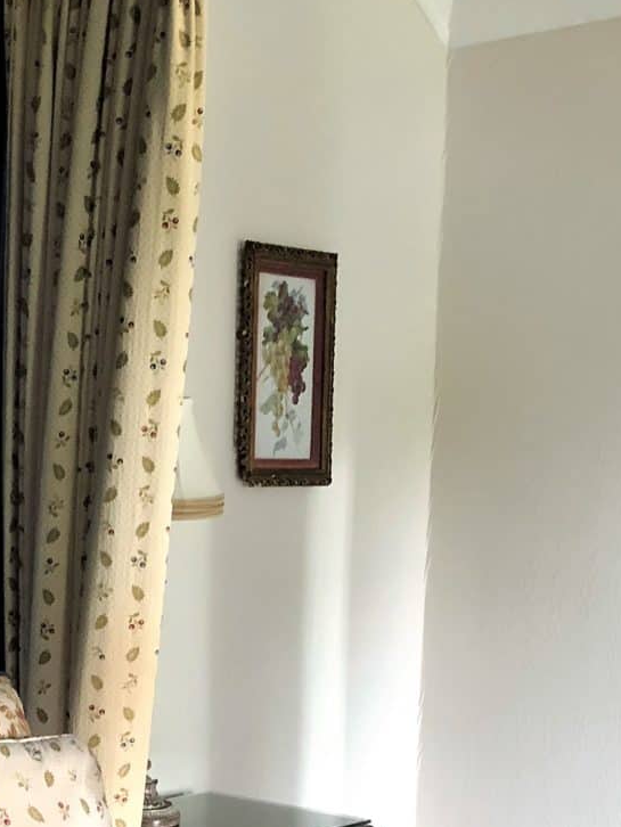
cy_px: 734
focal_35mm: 74
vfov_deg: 25.6
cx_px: -49
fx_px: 1769
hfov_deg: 19.2
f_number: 1.8
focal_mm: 3.99
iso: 100
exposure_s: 1/10
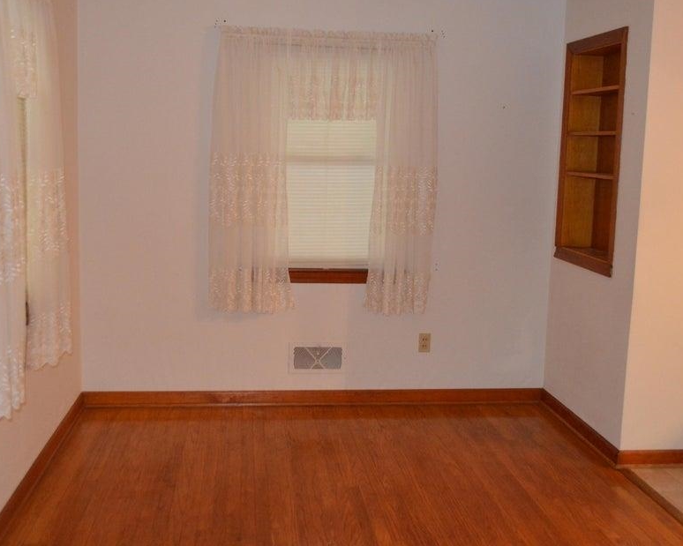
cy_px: 265
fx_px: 849
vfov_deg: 35.7
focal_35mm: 42
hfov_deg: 43.8
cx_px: 357
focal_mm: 24
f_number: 4
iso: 2800
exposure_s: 1/60
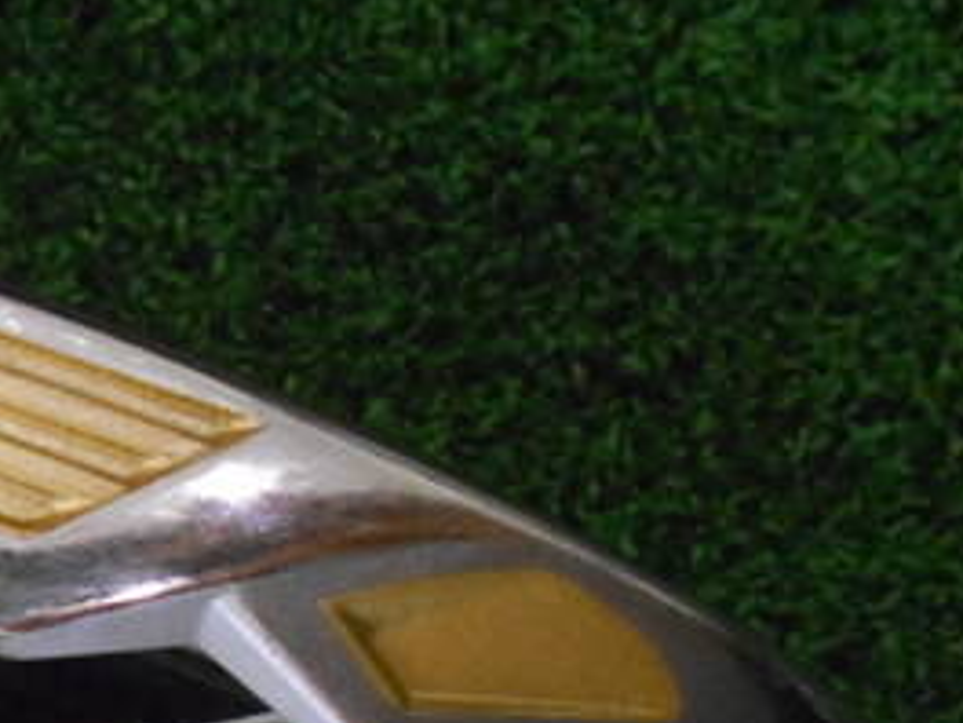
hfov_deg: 27.8
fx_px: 1753
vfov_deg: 22.1
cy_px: 778
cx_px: -120
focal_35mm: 63
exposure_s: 1/160
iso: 800
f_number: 3.2
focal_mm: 4.6
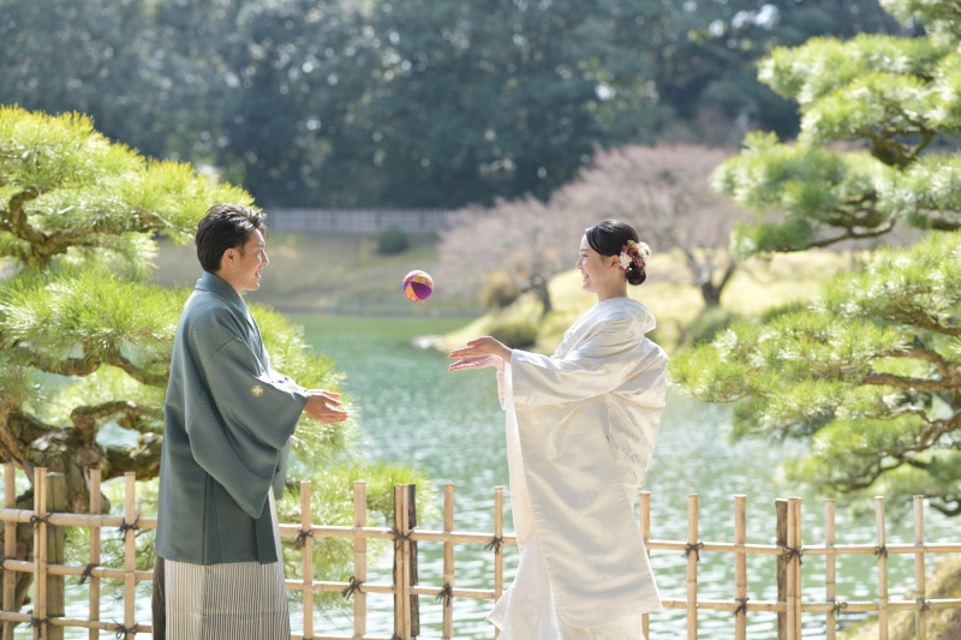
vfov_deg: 13.0
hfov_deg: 19.5
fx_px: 2802
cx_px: 480
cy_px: 320
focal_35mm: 105
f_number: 3.2
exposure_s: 1/400
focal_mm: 105
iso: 100
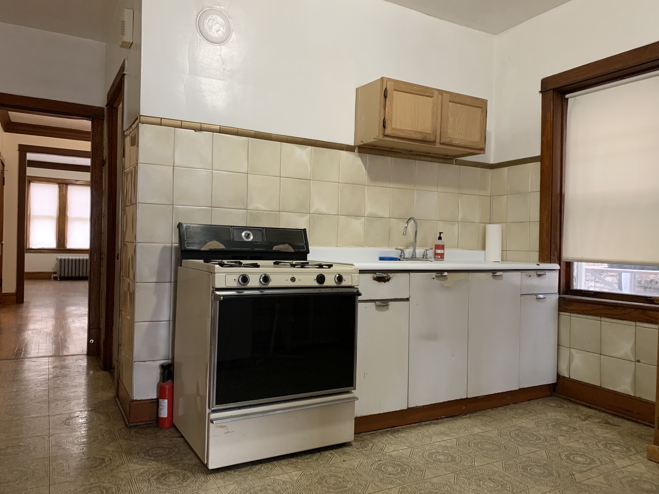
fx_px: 495
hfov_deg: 67.3
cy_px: 247
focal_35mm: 26
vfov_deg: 53.1
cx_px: 330
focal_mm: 4.25
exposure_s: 1/60
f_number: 1.8
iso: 250
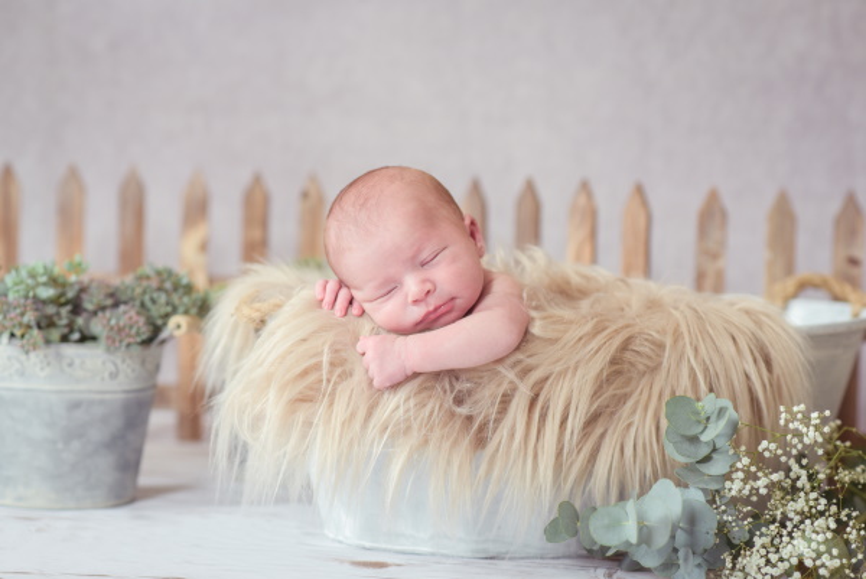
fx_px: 2046
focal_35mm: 85
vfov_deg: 16.1
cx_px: 433
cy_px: 290
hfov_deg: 23.9
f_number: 3.2
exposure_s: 1/160
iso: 800
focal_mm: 85
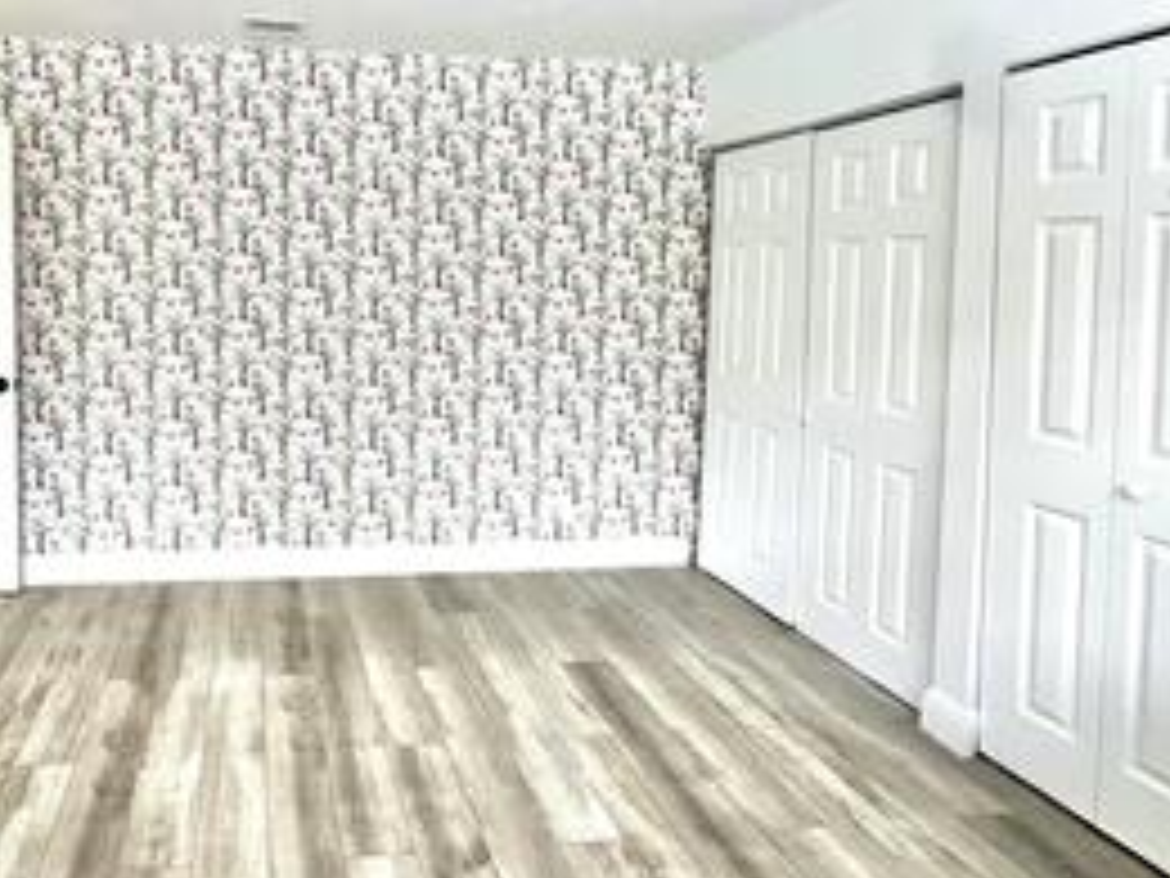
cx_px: 315
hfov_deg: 76.7
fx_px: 676
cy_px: 311
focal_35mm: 20
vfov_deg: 64.7
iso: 160
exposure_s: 1/99
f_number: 1.8
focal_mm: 1.57
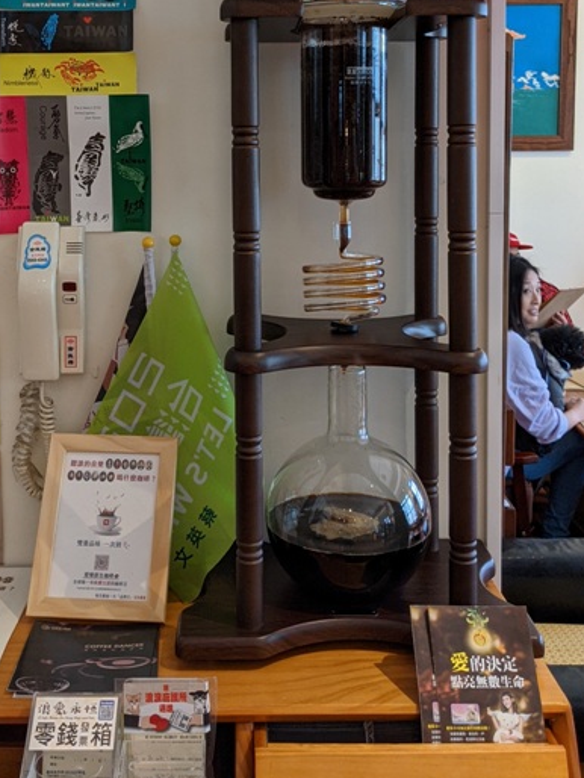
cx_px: 236
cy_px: 183
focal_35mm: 42
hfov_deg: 34.3
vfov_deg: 43.2
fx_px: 944
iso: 86
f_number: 1.73
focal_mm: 4.38
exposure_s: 1/24
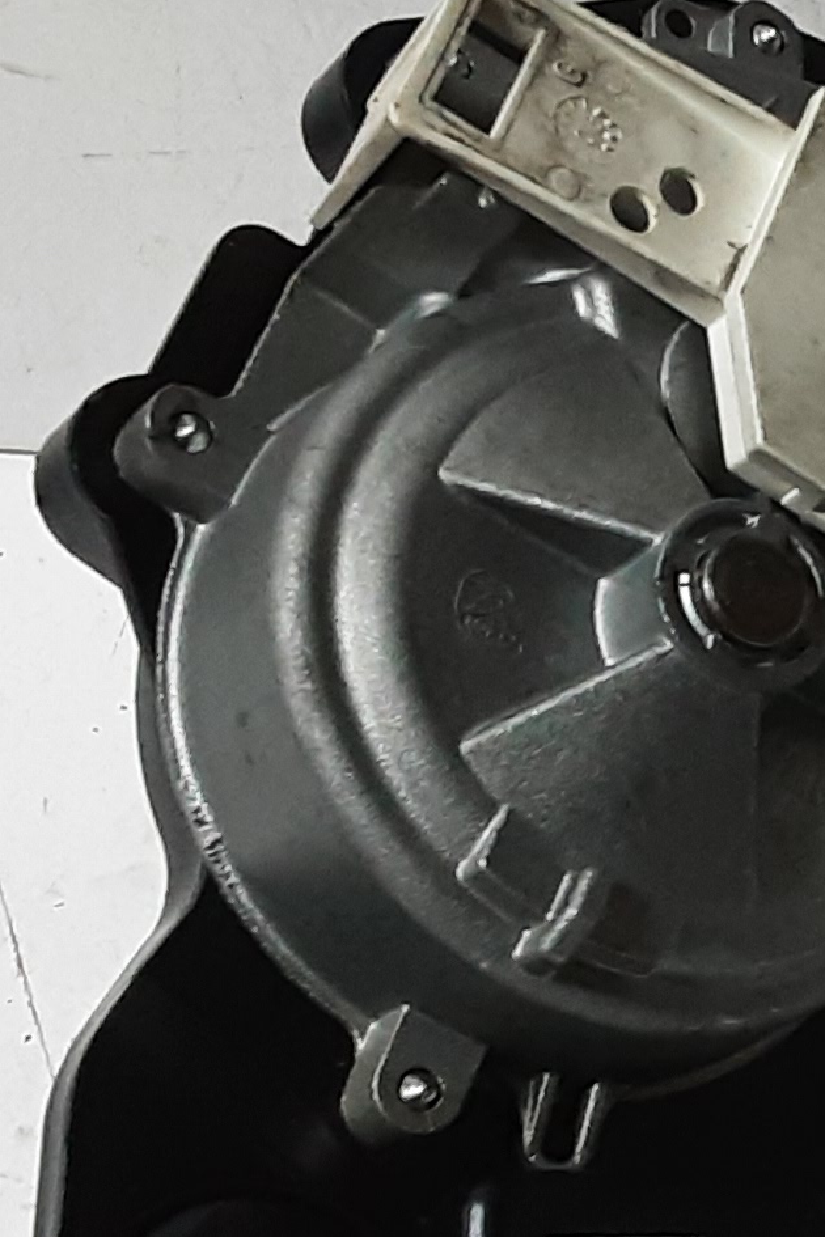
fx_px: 3334
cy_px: 864
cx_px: 1255
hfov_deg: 13.3
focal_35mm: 97
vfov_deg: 20.9
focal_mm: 2.91
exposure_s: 1/50
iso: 160
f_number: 1.9
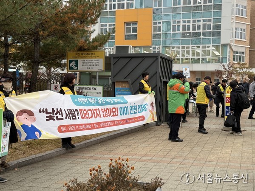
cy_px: 96
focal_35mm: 48
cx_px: 128
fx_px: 354
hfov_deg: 39.7
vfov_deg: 30.3
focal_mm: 6.76
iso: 80
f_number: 1.78
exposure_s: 1/158
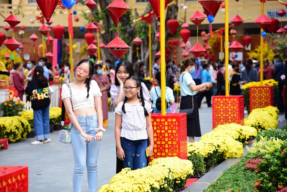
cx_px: 144
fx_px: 837
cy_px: 96
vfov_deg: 13.1
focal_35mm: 105
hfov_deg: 19.4
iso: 160
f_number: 4.5
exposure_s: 1/200
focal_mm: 105
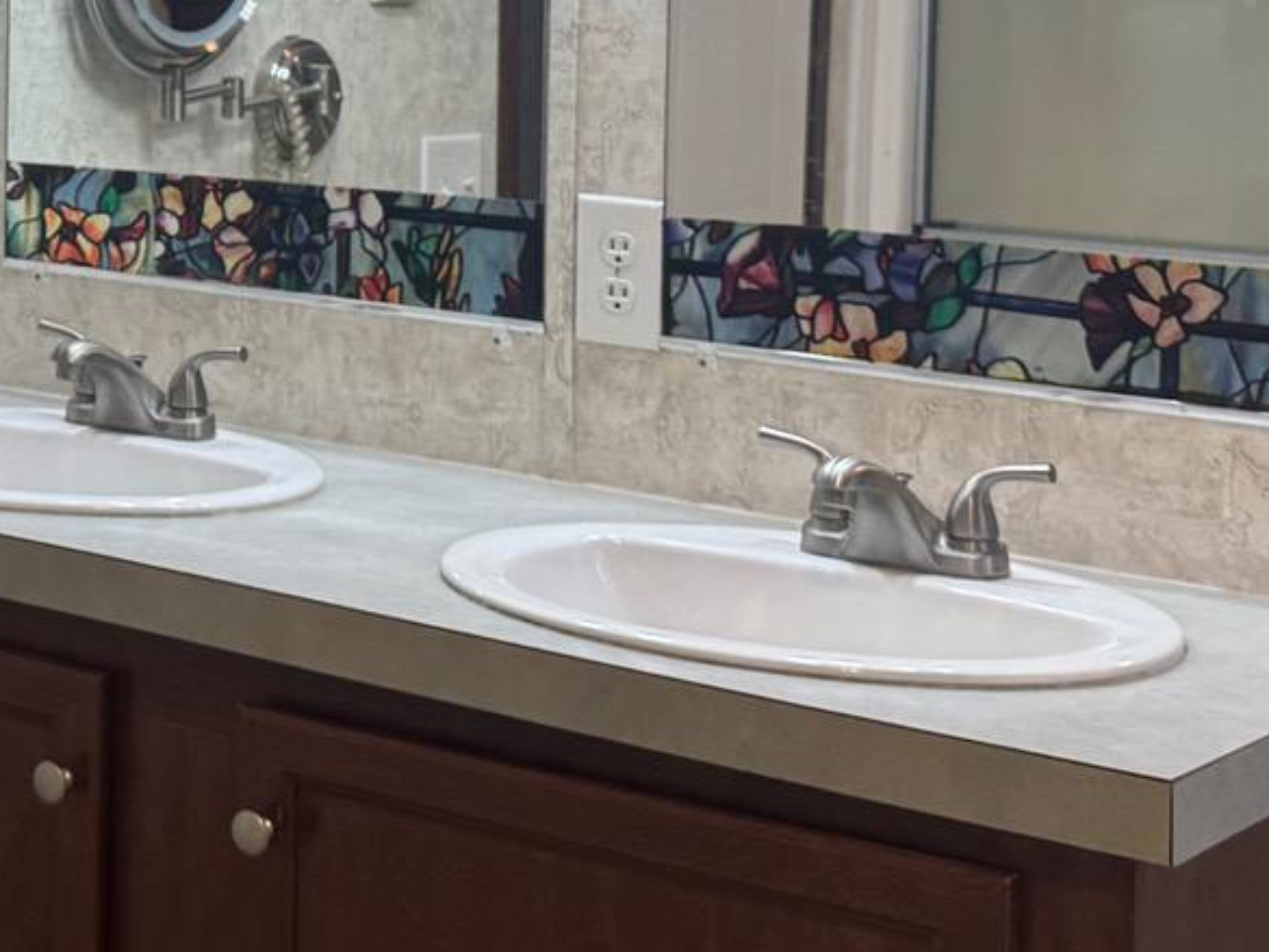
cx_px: -167
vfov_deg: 17.1
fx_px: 3080
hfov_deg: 21.9
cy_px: -69
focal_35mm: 84
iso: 100
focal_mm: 6.76
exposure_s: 1/120
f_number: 1.78
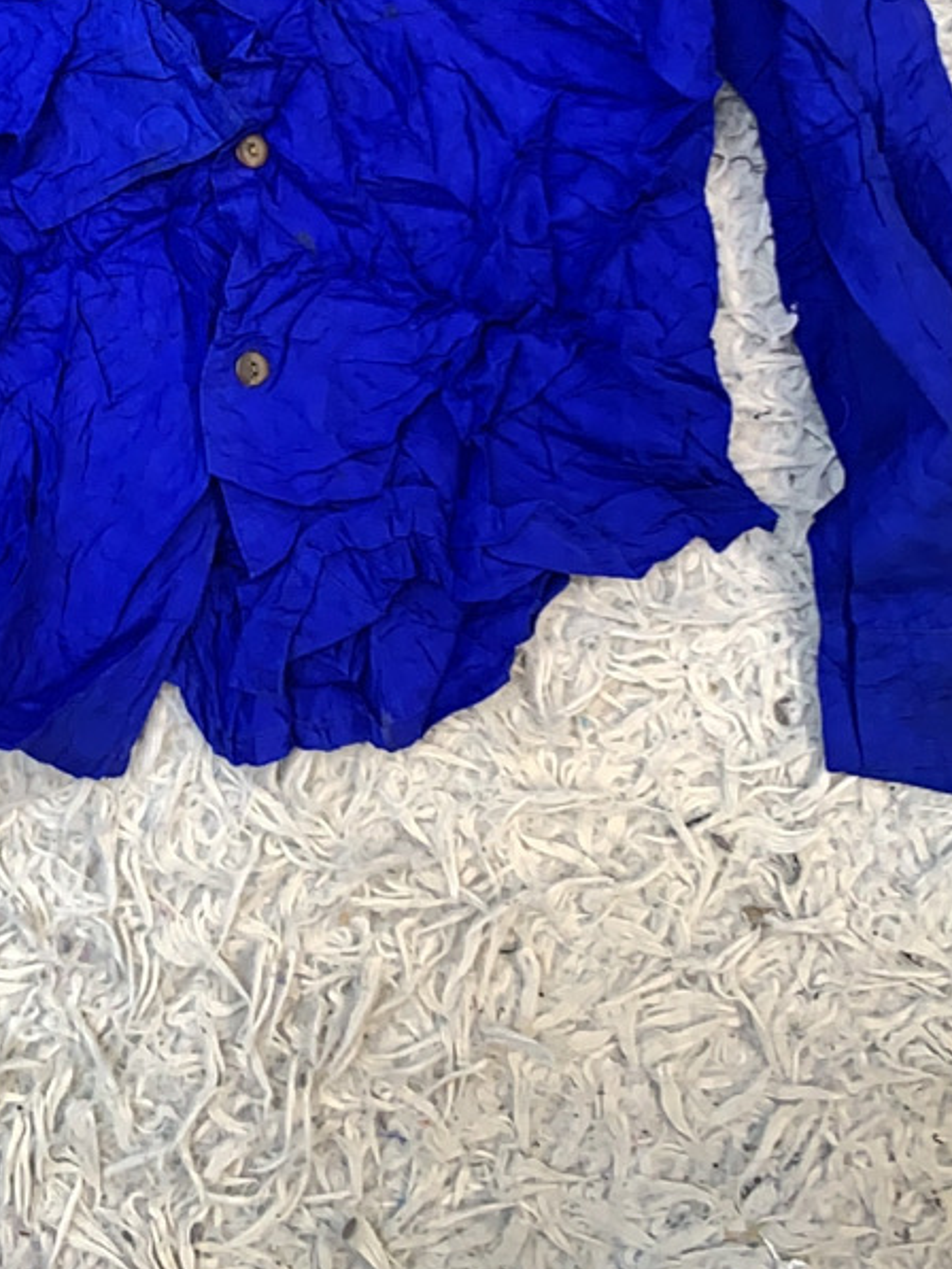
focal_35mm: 47
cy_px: 202
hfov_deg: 30.3
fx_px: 1723
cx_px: 223
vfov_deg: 38.4
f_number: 1.8
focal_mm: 4.25
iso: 100
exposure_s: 1/100
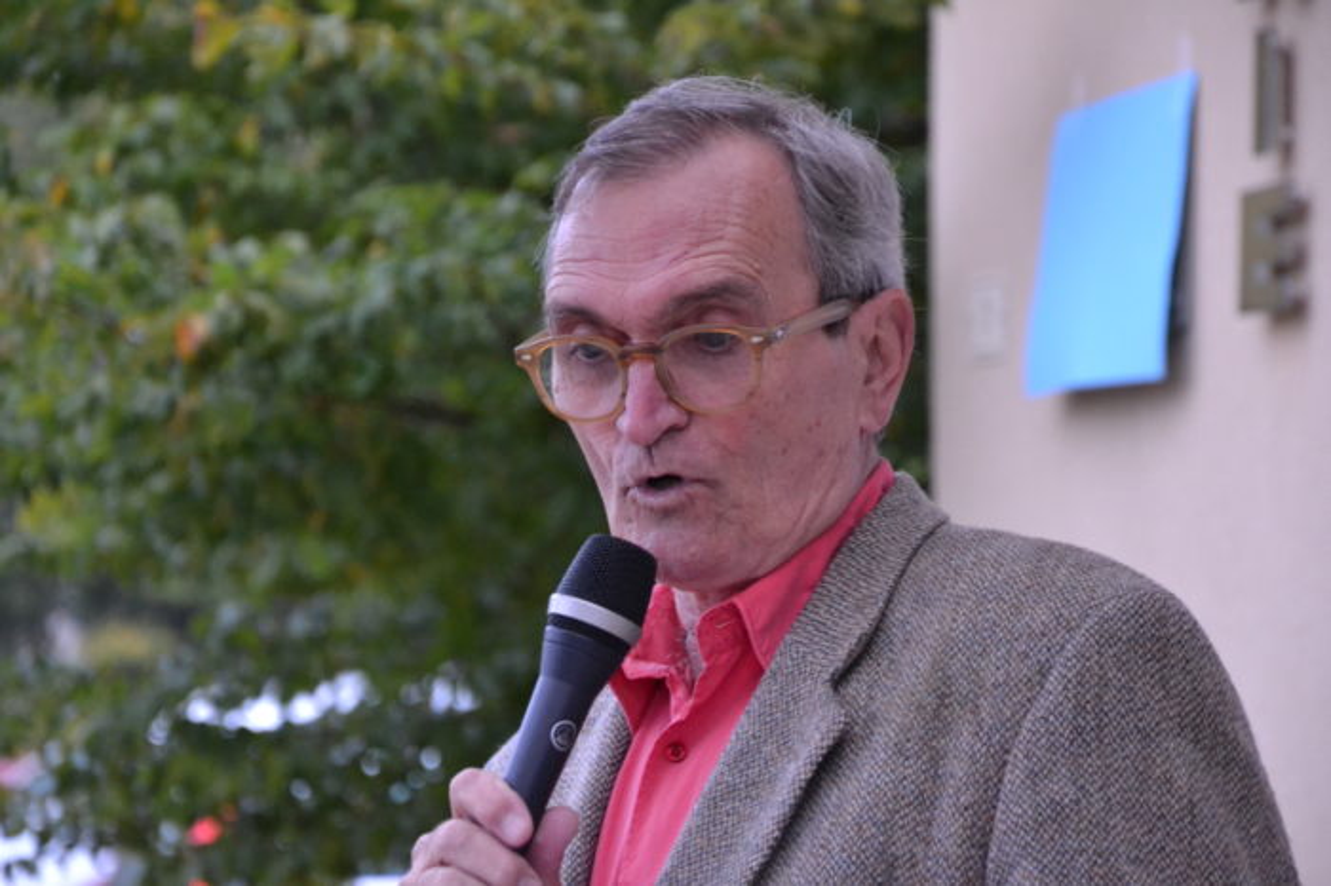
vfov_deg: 8.7
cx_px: 666
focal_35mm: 158
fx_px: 5820
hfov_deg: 13.0
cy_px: 443
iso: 3200
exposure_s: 1/15
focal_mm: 105
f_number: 5.6
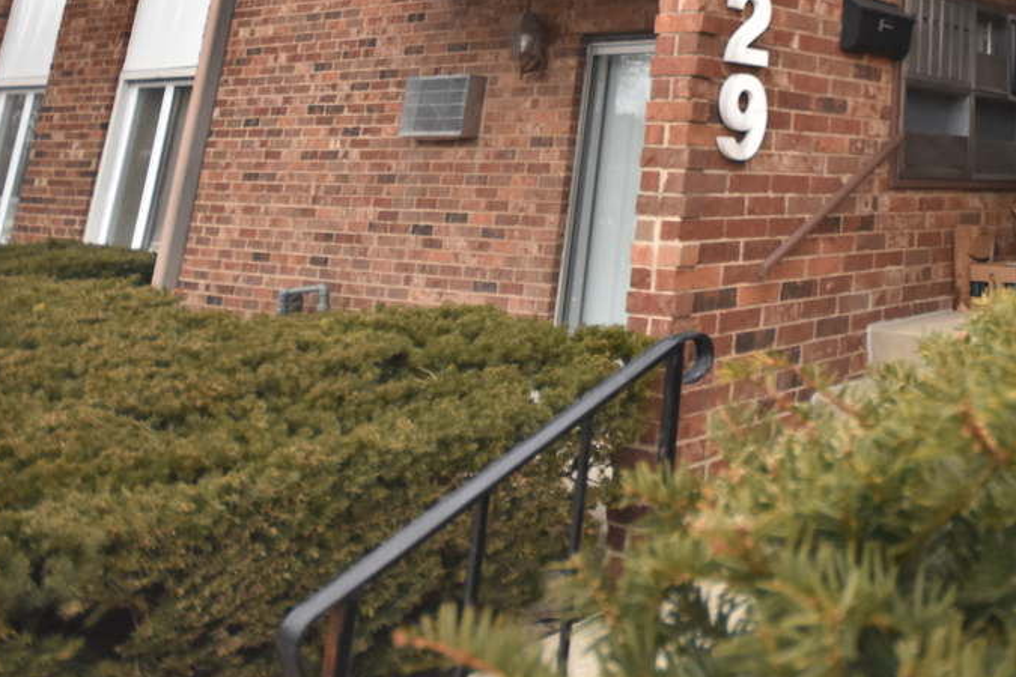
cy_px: -107
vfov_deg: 31.7
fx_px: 1016
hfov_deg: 45.2
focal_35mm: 36
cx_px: 1008
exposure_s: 1/100
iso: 500
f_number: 4.5
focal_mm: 10
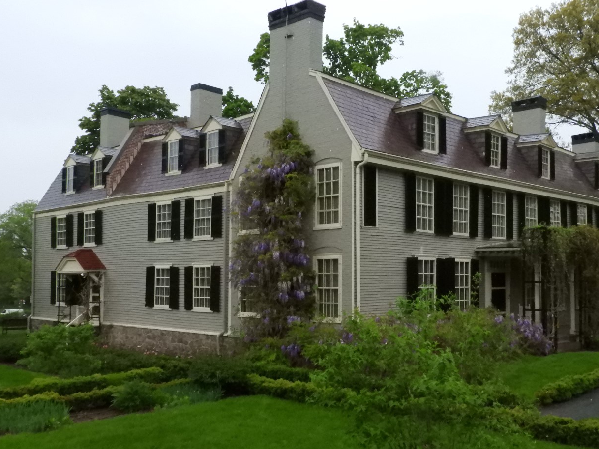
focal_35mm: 39
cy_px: 254
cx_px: 349
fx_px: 675
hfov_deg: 47.7
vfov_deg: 36.8
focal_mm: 5.9
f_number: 6.4
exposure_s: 1/1600
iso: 1600
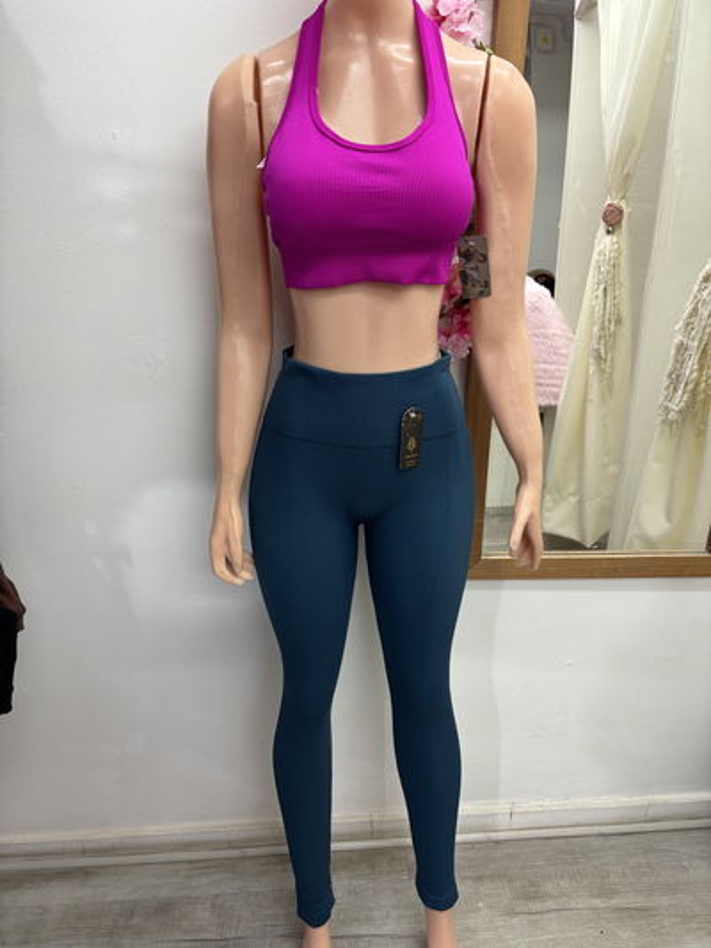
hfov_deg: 53.1
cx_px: 356
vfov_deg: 67.3
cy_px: 474
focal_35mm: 26
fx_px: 712
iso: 80
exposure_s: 1/50
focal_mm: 5.96
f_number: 1.6
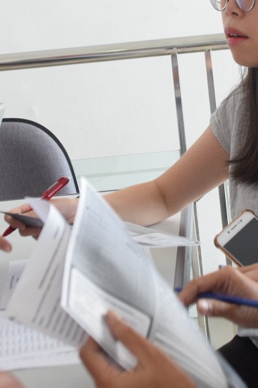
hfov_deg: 12.6
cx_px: 223
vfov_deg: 18.7
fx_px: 1163
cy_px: 71
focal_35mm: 108
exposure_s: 1/60
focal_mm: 31
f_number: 4
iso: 2000
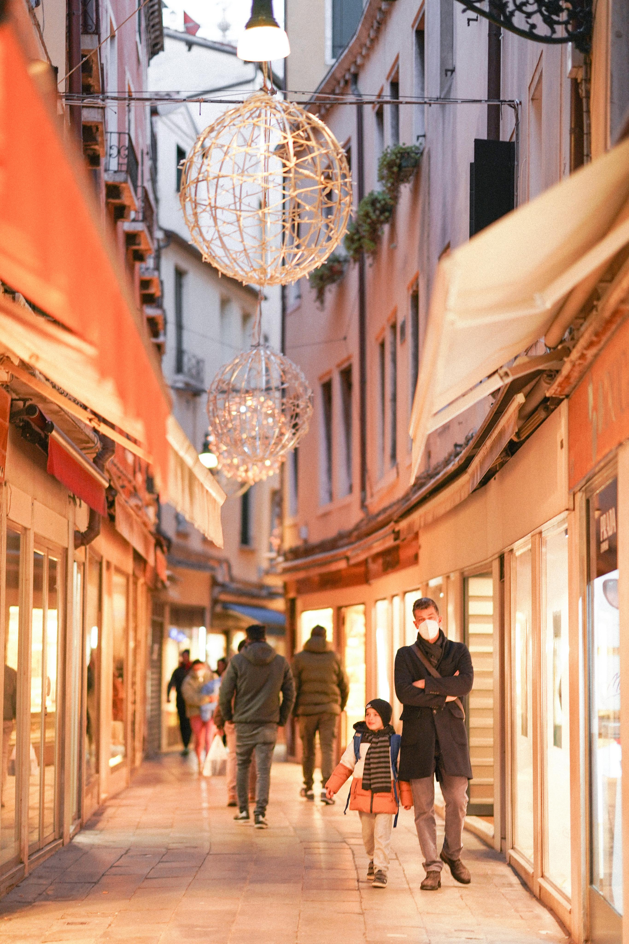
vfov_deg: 23.9
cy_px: 472
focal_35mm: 85
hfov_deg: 16.1
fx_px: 2228
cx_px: 314
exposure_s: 1/250
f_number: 1.4
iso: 640
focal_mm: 85
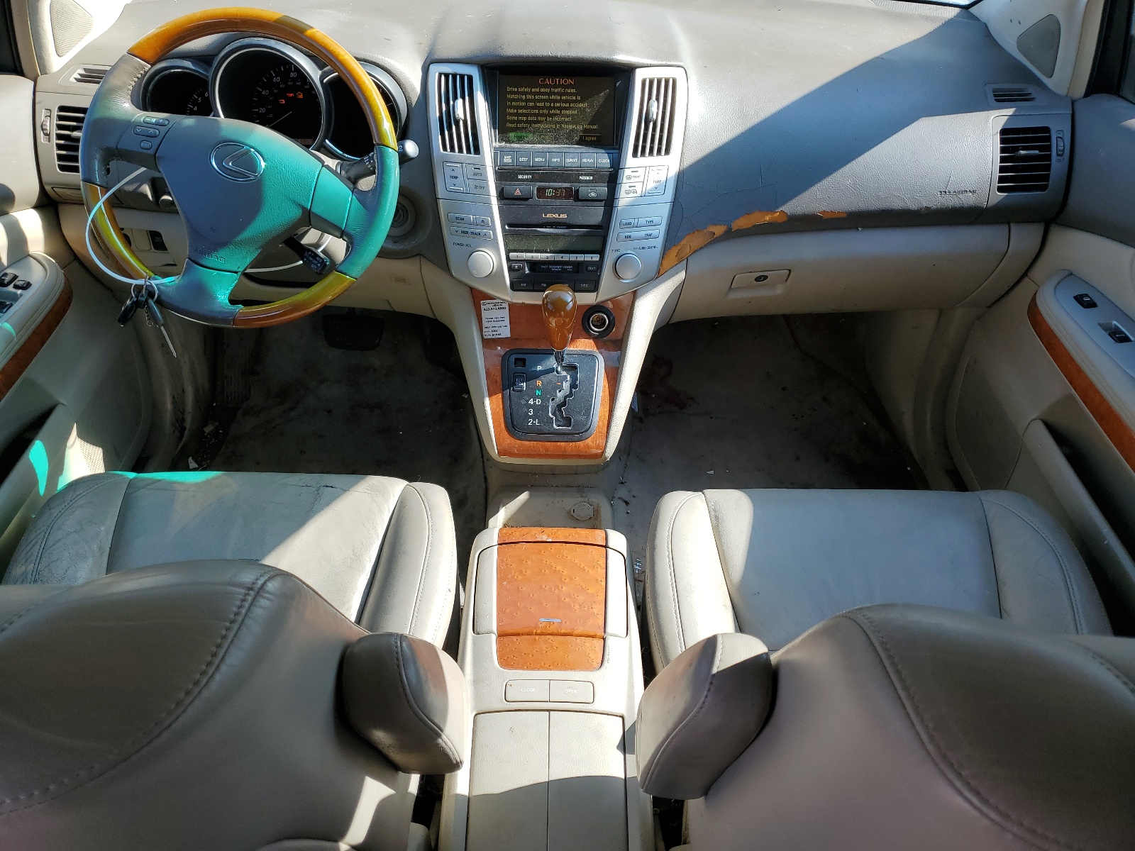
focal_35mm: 26
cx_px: 568
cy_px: 426
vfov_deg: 53.1
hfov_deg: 67.3
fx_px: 852
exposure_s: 1/500
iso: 50
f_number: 1.5
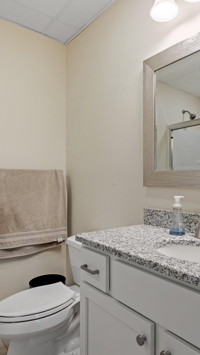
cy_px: 180
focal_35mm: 24
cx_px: 137
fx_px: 226
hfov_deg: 46.7
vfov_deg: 76.3
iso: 500
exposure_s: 1/10
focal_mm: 10
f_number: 8
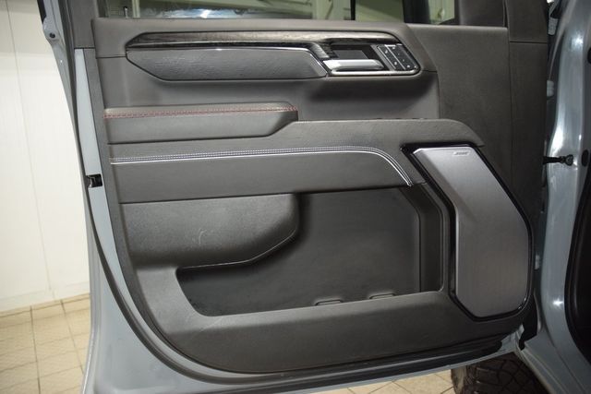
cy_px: 197
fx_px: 443
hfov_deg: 67.4
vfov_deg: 48.0
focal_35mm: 27
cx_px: 296
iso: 1250
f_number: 3.5
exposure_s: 1/60
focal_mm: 18
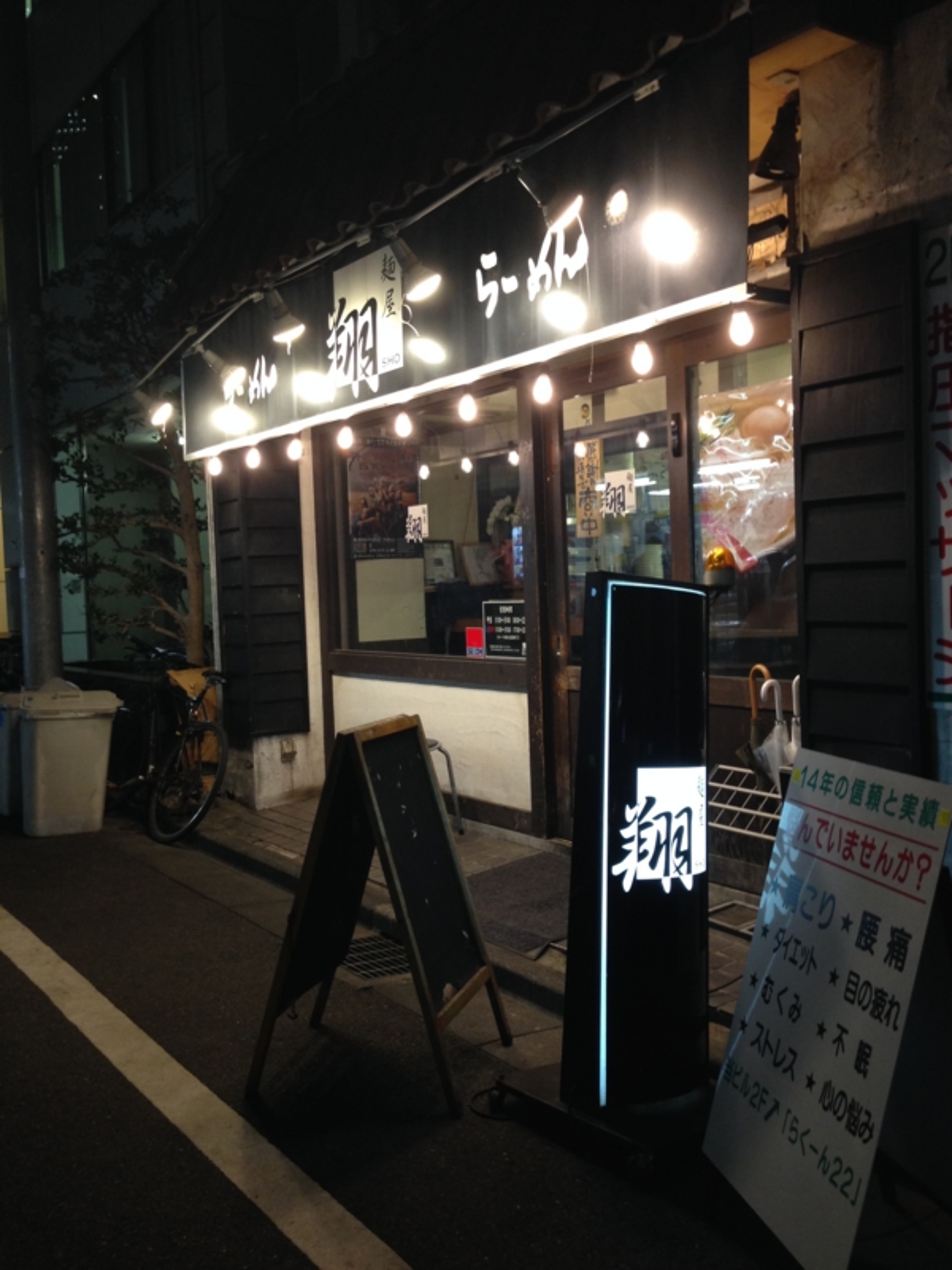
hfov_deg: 42.9
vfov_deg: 55.4
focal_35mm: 33
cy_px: 635
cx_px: 476
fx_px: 1210
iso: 125
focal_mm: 4.12
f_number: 2.4
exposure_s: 1/20
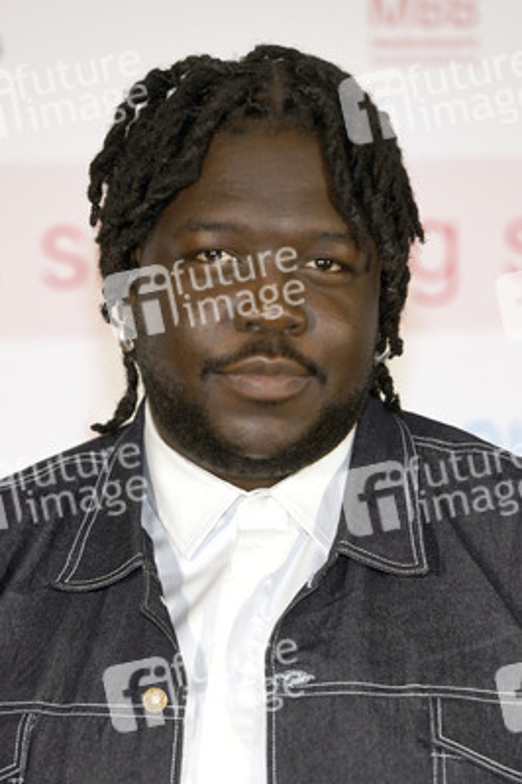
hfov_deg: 9.1
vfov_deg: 13.7
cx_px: 261
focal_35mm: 150
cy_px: 392
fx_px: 3268
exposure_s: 1/250
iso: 800
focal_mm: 150
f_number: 3.5
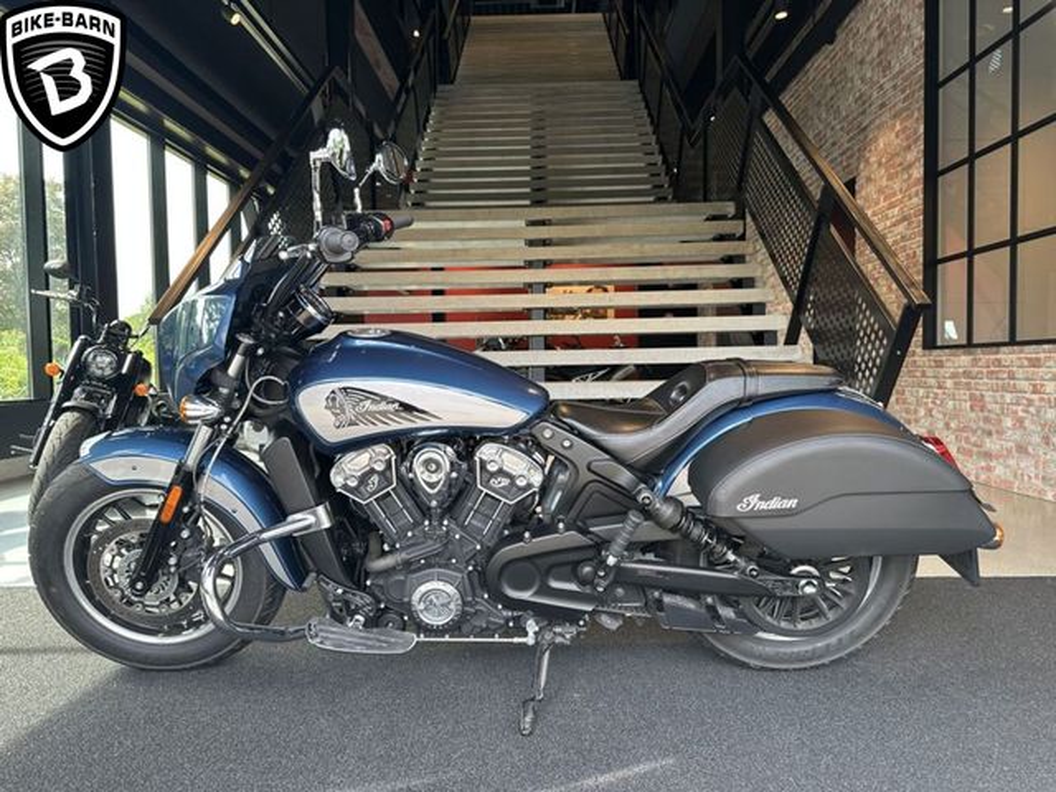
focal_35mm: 24
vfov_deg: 56.8
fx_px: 732
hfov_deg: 71.6
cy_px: 396
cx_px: 528
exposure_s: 1/121
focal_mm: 6.86
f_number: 1.78
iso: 64
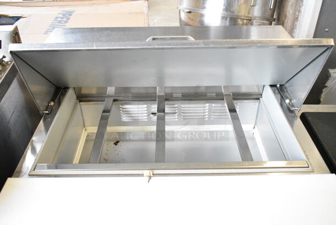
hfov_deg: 55.1
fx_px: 322
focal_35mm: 34
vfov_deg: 38.4
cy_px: 112
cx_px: 168
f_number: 5.6
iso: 6400
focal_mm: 23
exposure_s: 1/200
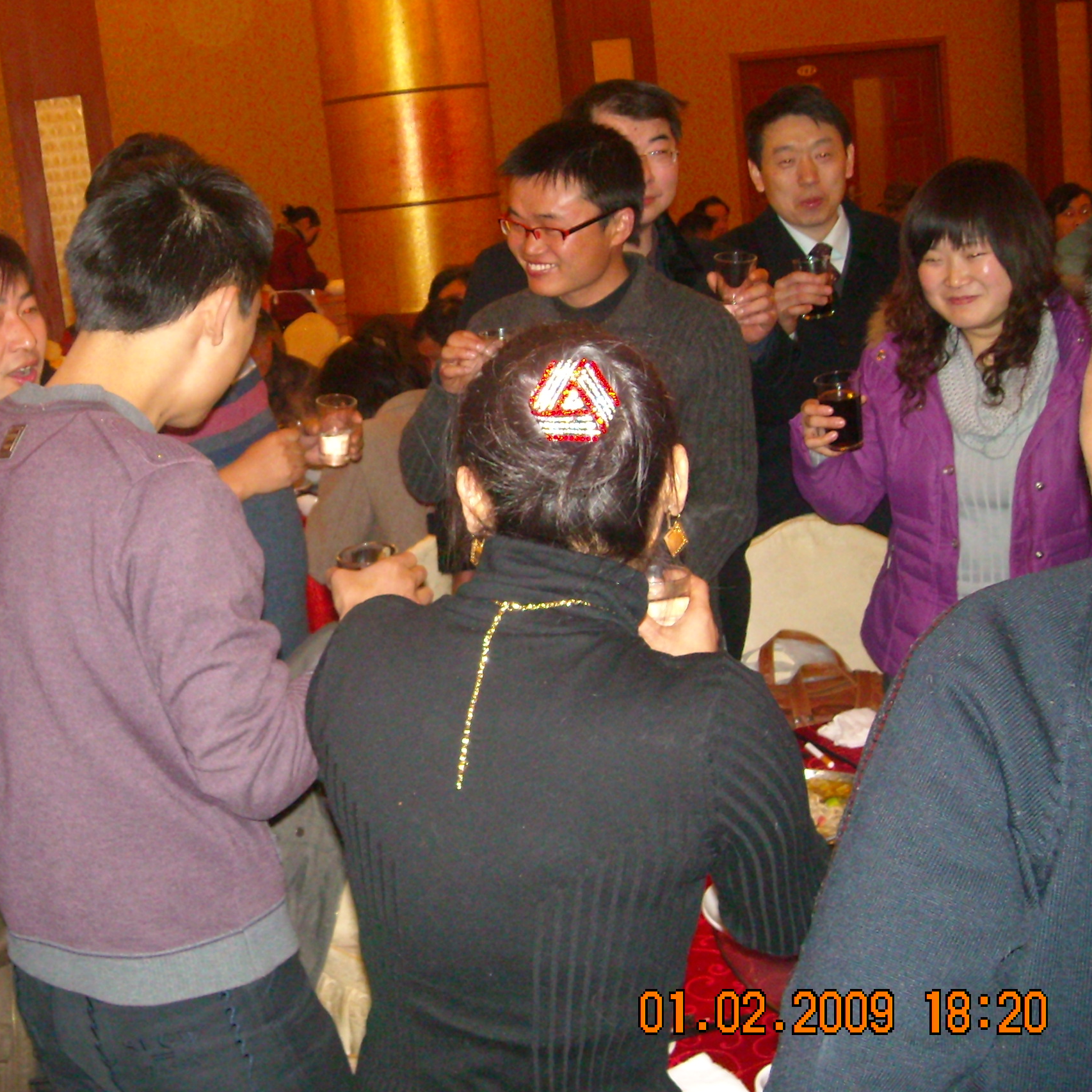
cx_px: 289
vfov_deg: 36.1
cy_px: 520
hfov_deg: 35.4
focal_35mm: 47
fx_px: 1677
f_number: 2.8
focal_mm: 5.7
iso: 436
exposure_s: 1/60
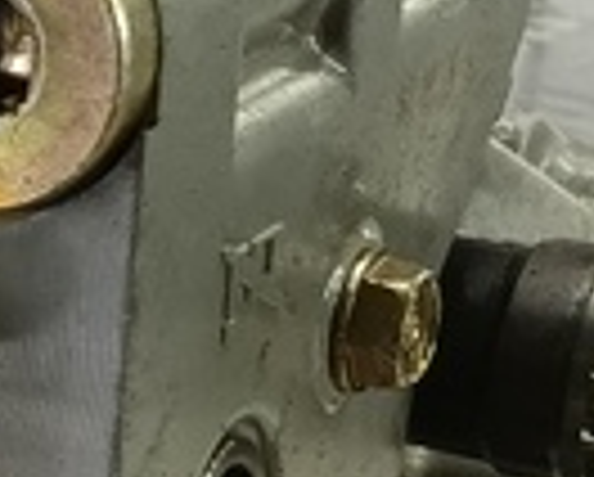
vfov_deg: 8.9
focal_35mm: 174
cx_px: -580
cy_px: 351
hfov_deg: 10.2
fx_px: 3063
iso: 140
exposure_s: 1/50
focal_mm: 4.11
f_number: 1.6
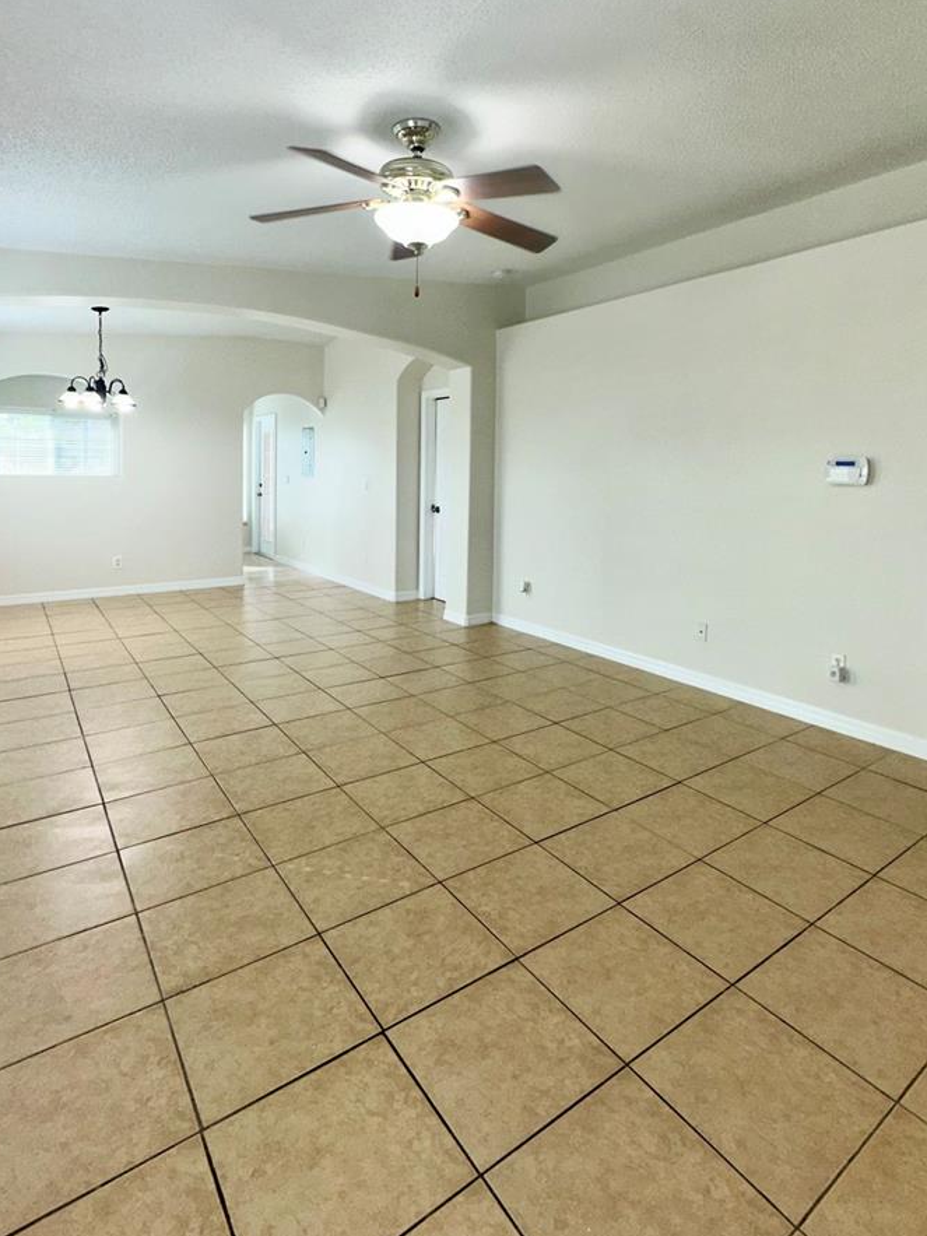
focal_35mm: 19
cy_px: 496
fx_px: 678
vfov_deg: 83.7
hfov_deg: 68.5
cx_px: 505
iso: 32
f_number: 2.2
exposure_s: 1/140
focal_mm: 2.22
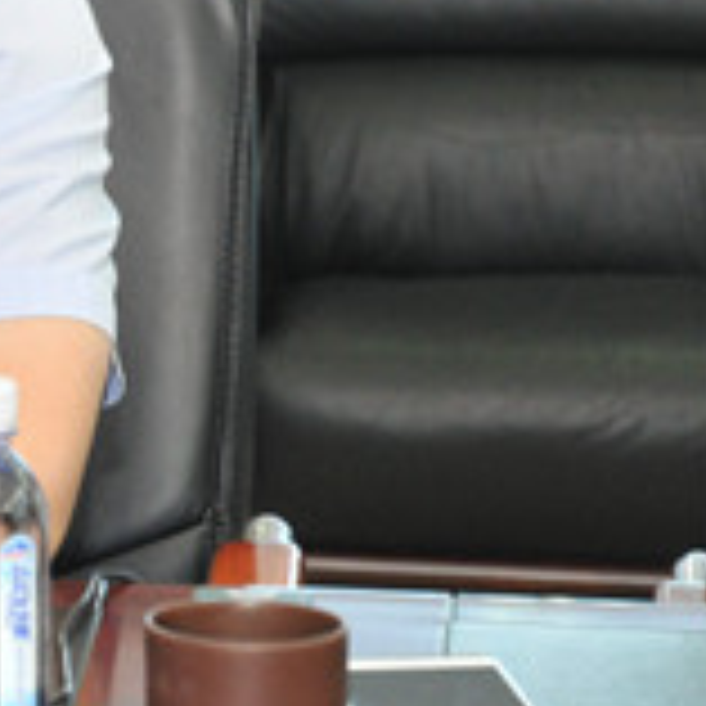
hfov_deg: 5.7
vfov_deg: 5.8
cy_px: -72
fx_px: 6945
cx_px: -414
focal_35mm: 301
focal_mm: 62
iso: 640
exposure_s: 1/15
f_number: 5.3
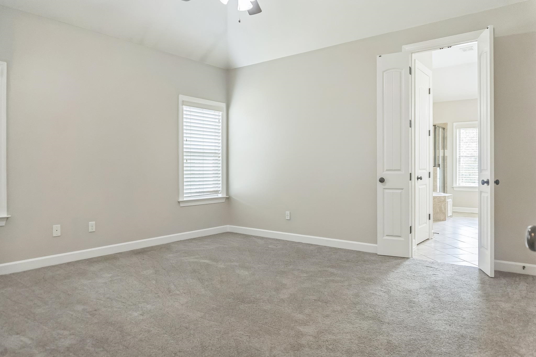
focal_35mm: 24
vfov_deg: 53.1
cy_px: 178
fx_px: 357
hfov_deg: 73.7
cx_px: 268
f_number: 4
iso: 640
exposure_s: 1/60
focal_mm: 16
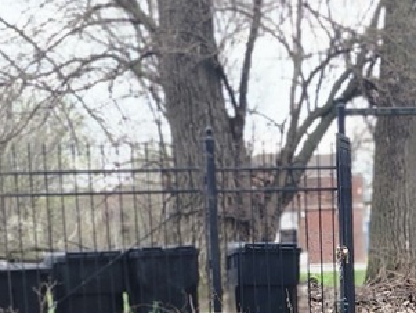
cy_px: 436
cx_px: 351
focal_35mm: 110
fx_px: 1322
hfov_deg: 17.7
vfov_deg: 12.9
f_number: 1.8
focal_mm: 6.4
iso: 12
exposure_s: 1/307
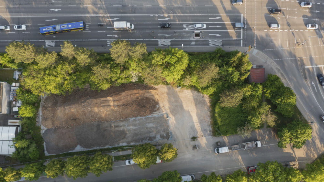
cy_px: 108
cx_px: 163
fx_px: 258
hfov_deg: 64.3
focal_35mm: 30
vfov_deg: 38.8
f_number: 4
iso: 100
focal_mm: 10.26
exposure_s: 1/80
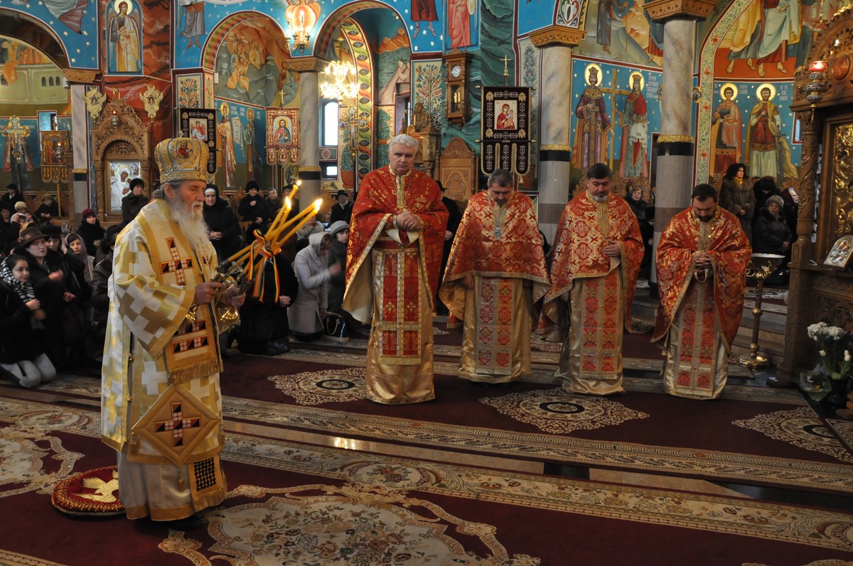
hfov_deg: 67.4
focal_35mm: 27
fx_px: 639
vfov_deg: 47.8
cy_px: 283
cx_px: 426
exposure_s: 1/20
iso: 1600
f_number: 6.3
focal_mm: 18
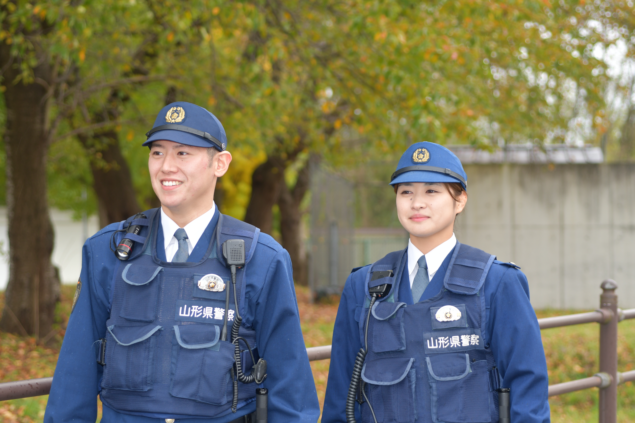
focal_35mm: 90
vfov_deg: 15.2
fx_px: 1587
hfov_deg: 22.6
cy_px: 212
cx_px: 318
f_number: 2.8
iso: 100
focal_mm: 60
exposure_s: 1/100
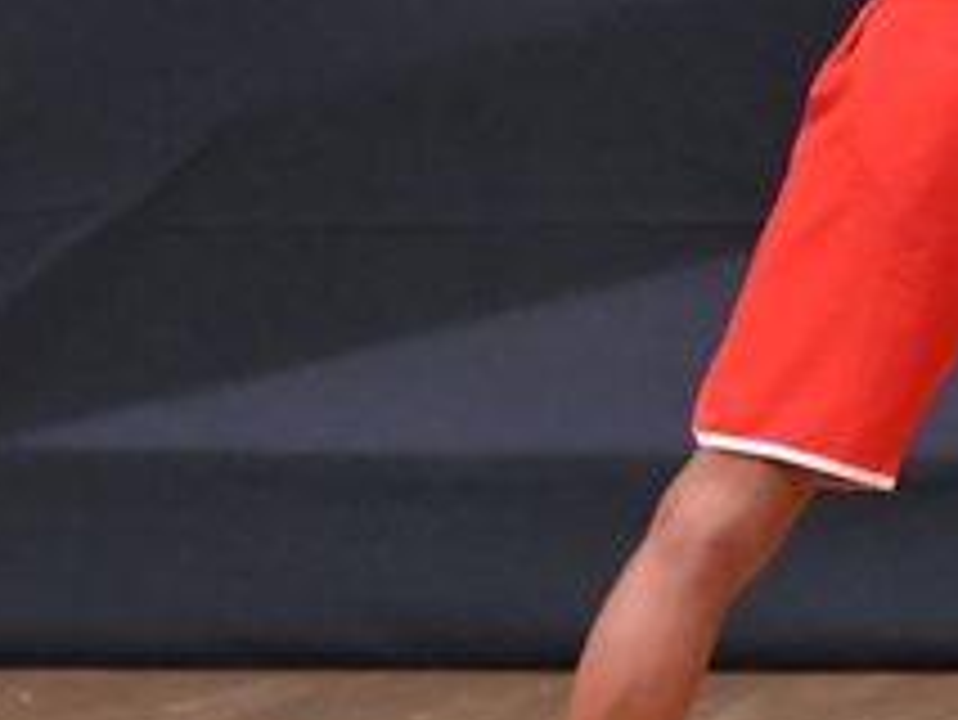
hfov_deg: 2.0
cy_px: 112
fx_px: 27580
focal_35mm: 996
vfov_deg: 1.5
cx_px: 699
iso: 6400
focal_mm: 190
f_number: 5.6
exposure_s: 1/400
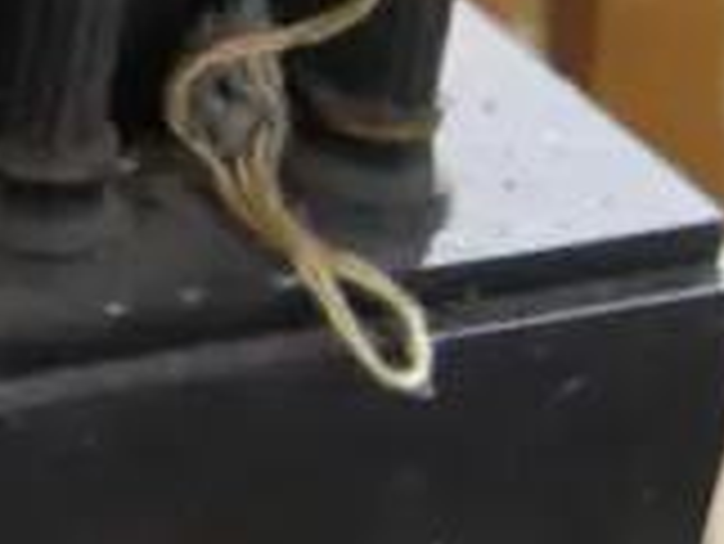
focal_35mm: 178
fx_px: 3726
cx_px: -976
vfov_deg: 8.1
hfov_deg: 9.8
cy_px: -380
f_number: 3.5
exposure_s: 1/60
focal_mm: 14
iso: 1600
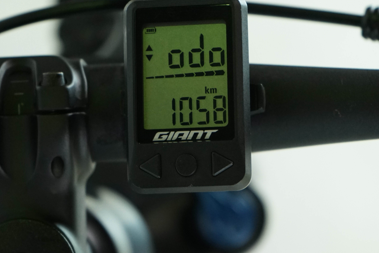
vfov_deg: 11.4
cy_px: 122
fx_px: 1263
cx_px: 213
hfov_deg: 17.1
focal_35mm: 120
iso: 2000
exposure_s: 1/200
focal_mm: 70
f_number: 5.6
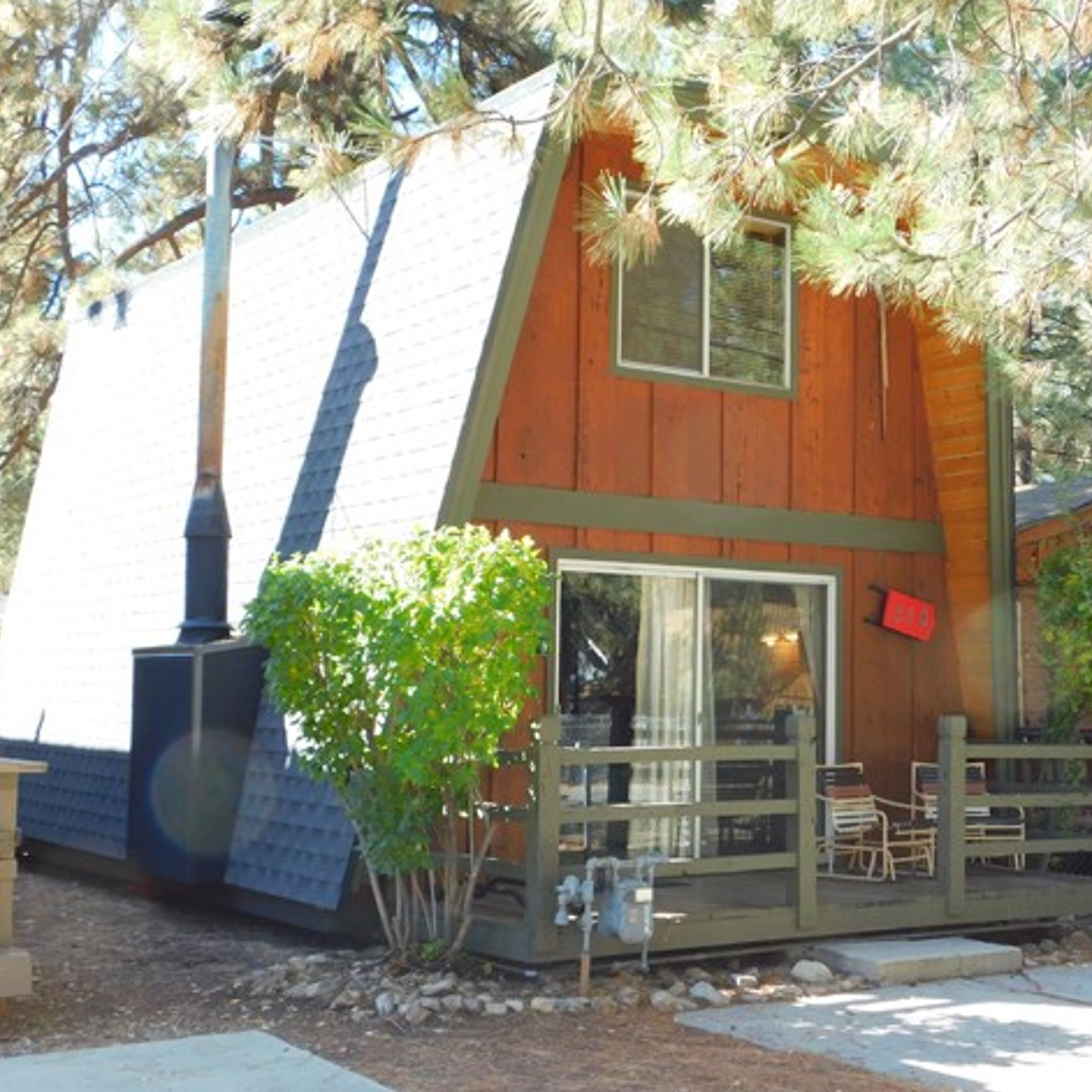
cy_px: 552
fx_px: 1713
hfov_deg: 35.3
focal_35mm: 48
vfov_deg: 35.4
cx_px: 635
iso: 200
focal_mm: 7.1
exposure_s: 1/160
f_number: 3.6
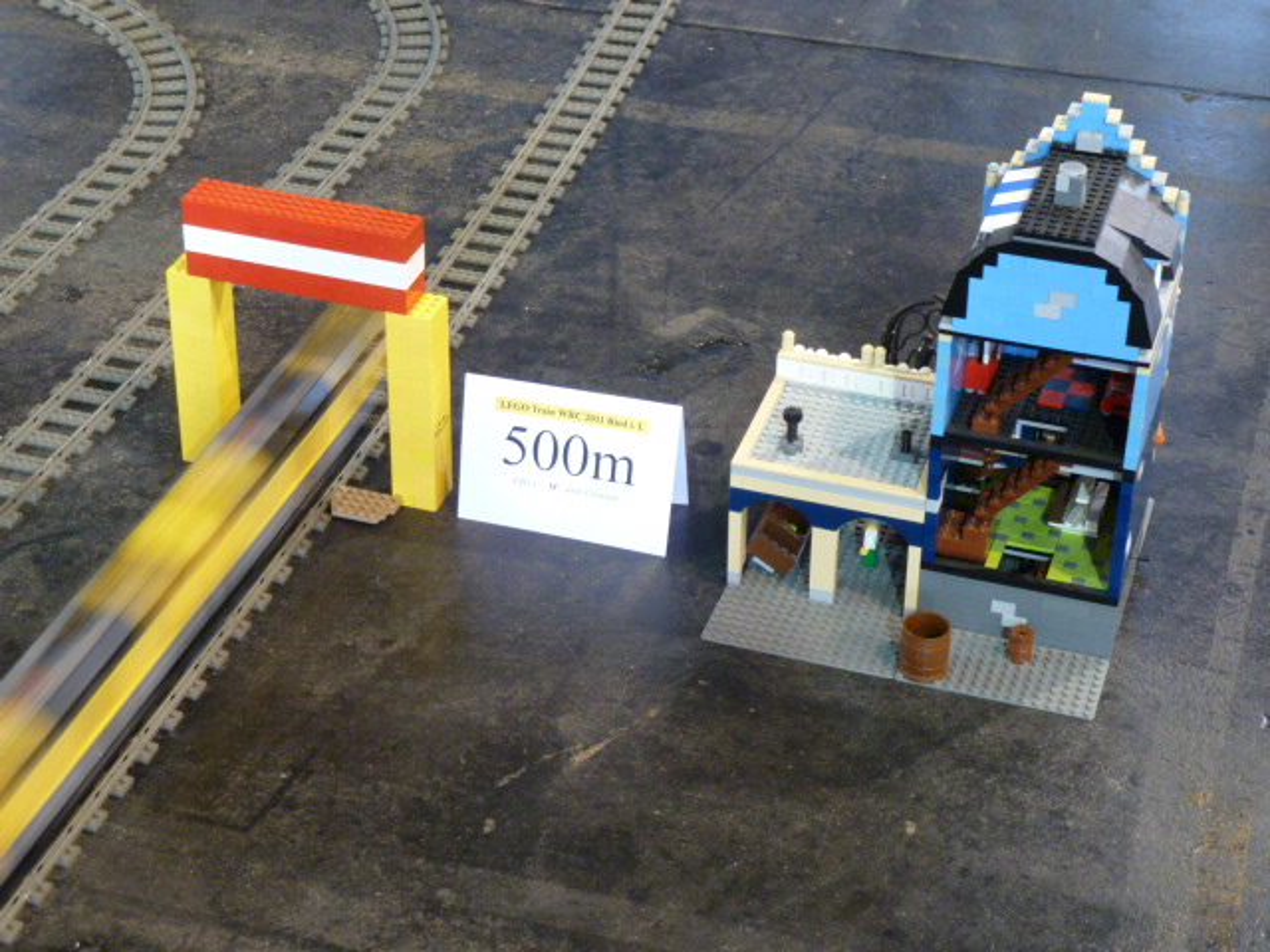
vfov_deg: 21.9
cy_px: 476
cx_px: 635
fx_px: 2458
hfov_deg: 29.0
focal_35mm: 67
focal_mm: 11
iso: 400
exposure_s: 1/6
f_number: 4.1
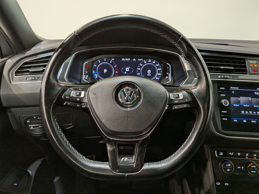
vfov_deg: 56.8
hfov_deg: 71.6
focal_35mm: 24
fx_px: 180
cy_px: 97
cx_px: 130
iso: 192
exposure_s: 1/120
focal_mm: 4.53
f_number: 1.7
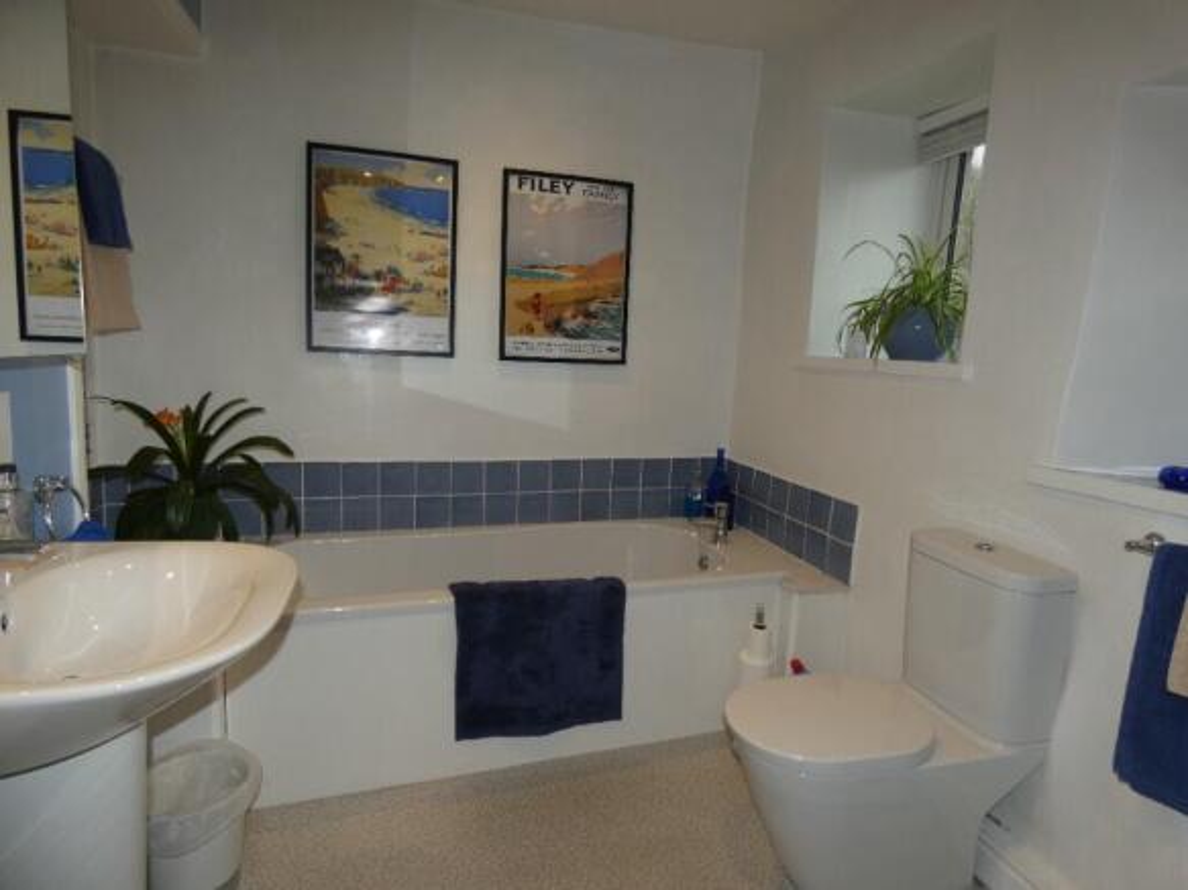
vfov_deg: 66.0
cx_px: 594
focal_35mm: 20
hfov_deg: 81.8
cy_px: 445
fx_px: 686
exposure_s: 1/60
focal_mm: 3.6
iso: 80
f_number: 2.8
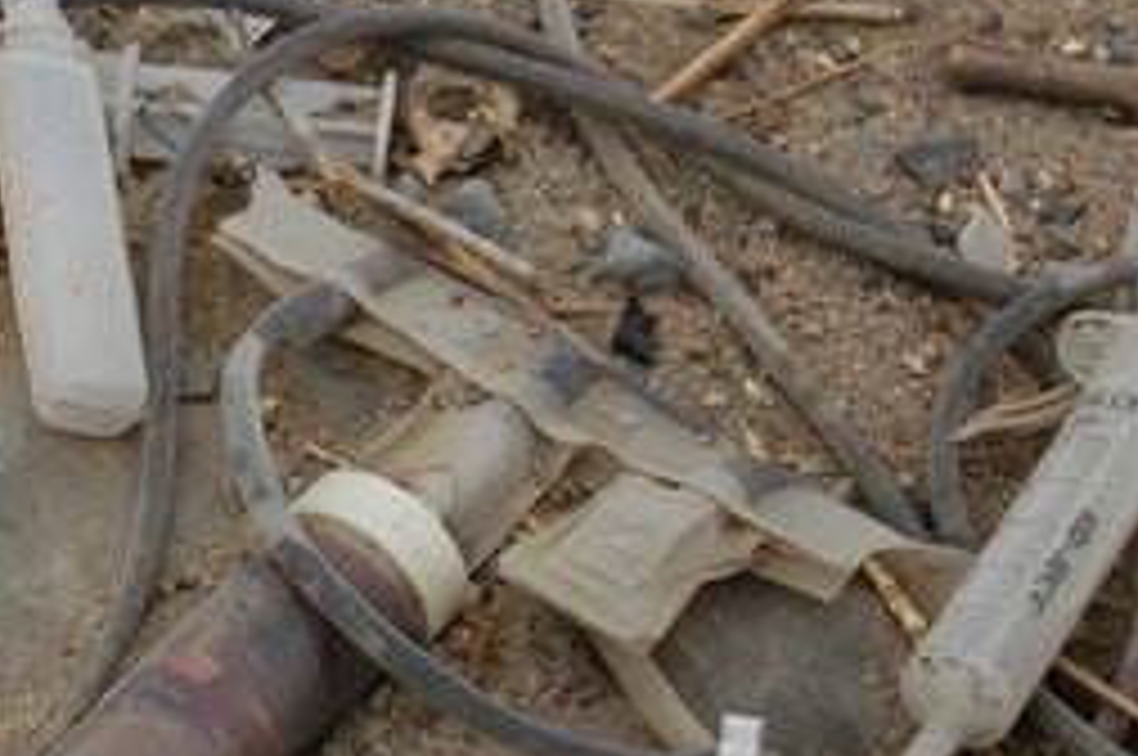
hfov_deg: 10.7
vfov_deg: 7.2
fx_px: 5998
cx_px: -76
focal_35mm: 190
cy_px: 608
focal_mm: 50
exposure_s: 1/320
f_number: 9
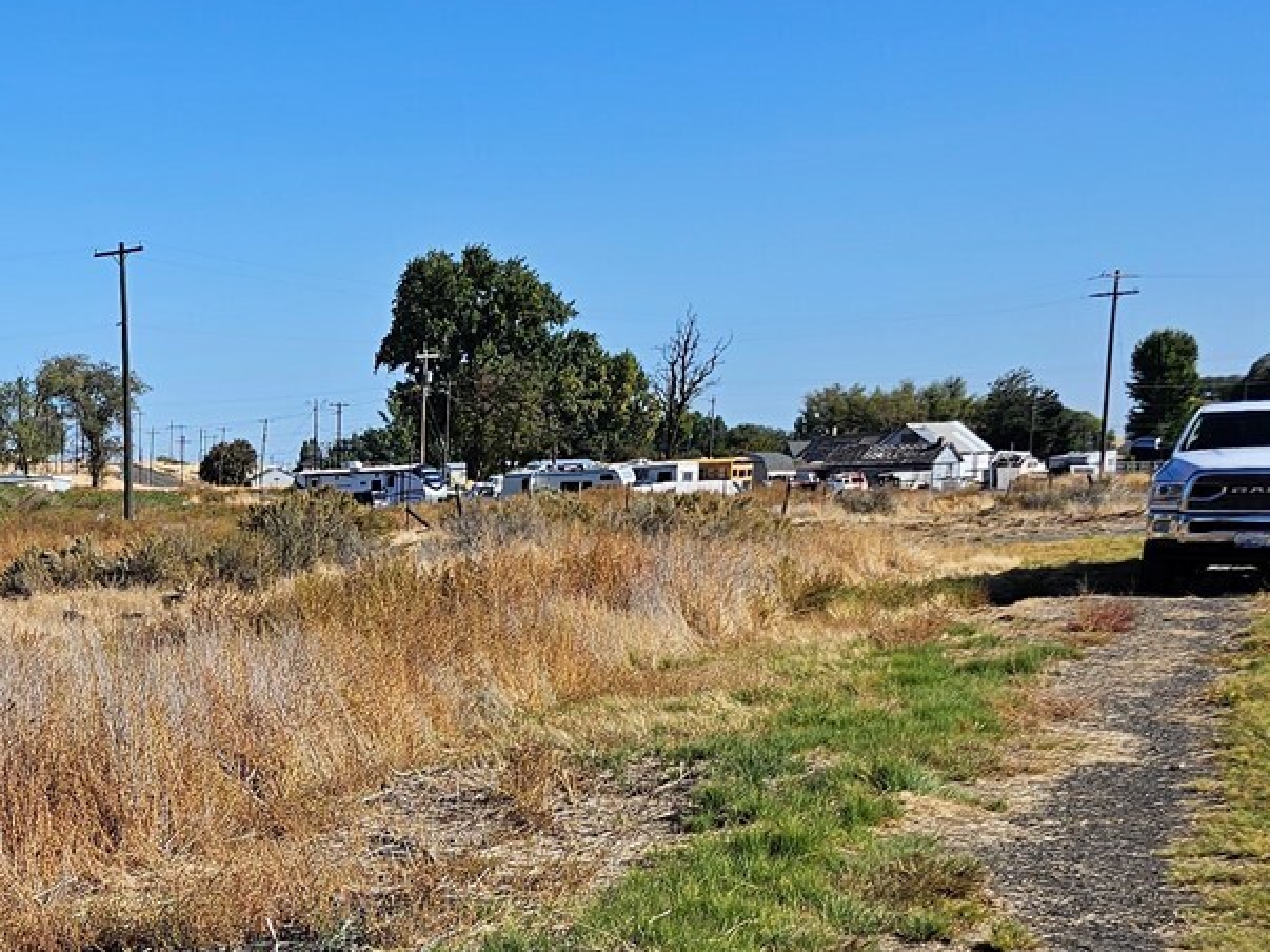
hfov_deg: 28.3
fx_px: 2238
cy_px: 935
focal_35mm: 61
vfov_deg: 23.1
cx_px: -185
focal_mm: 6.3
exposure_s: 1/952
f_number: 1.7
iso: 10
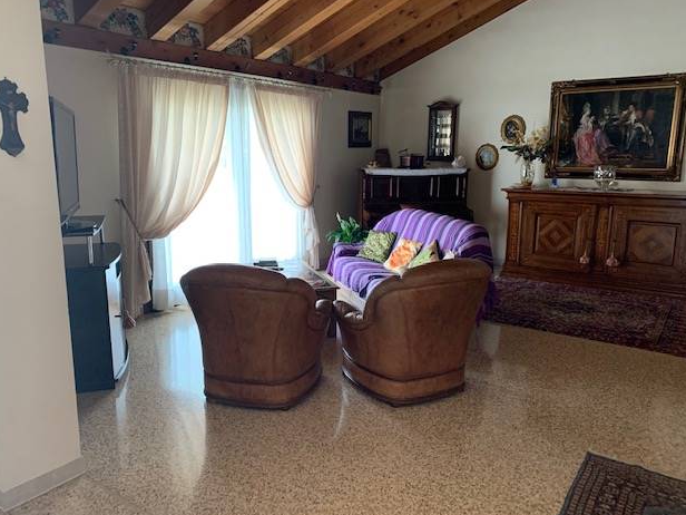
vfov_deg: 51.3
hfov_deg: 65.3
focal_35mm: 27
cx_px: 333
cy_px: 264
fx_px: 535
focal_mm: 4.25
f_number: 1.8
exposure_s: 1/60
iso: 320
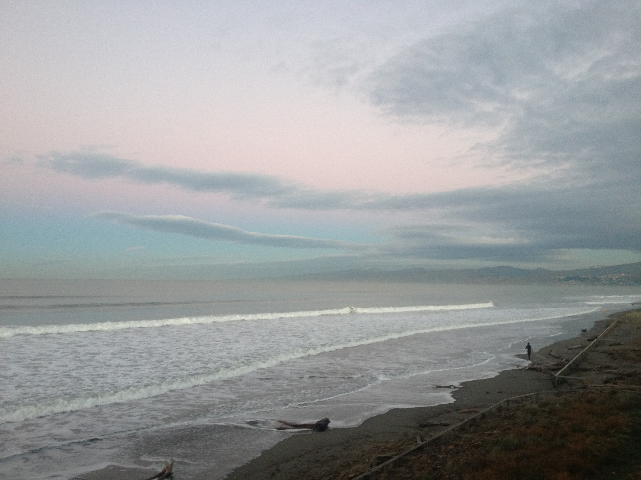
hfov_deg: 52.6
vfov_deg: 40.7
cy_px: 240
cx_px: 320
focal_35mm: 35
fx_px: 648
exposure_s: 1/20
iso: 100
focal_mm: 4.28
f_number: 2.4
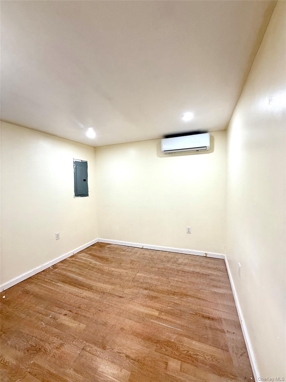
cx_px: 143
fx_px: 154
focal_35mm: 14
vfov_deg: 102.1
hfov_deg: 85.7
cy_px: 191
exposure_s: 1/120
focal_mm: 2.22
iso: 100
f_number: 2.2
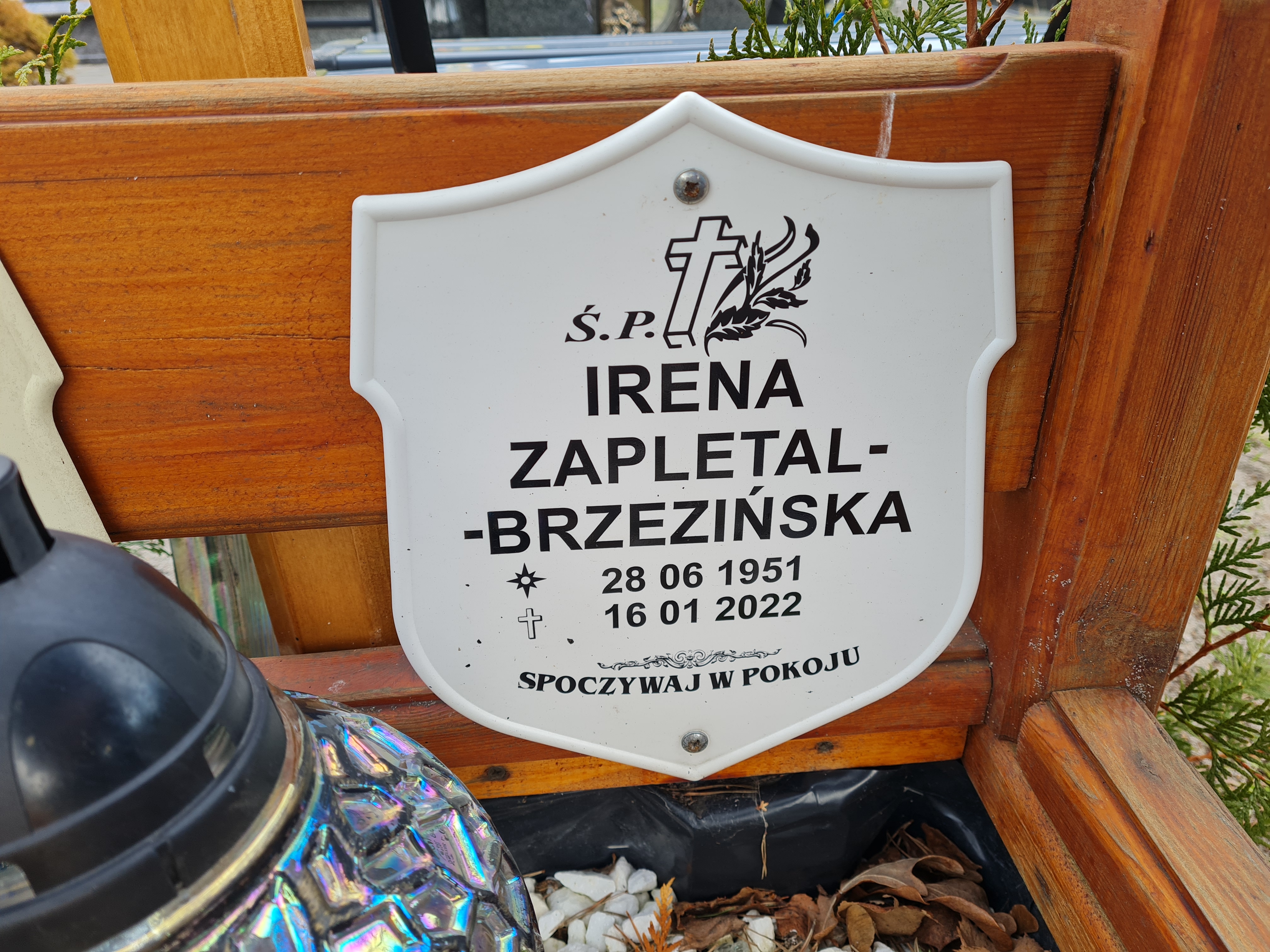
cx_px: 635
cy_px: 476
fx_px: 954
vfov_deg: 53.1
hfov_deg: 67.3
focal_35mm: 26
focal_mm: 5.4
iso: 50
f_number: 1.8
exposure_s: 1/368
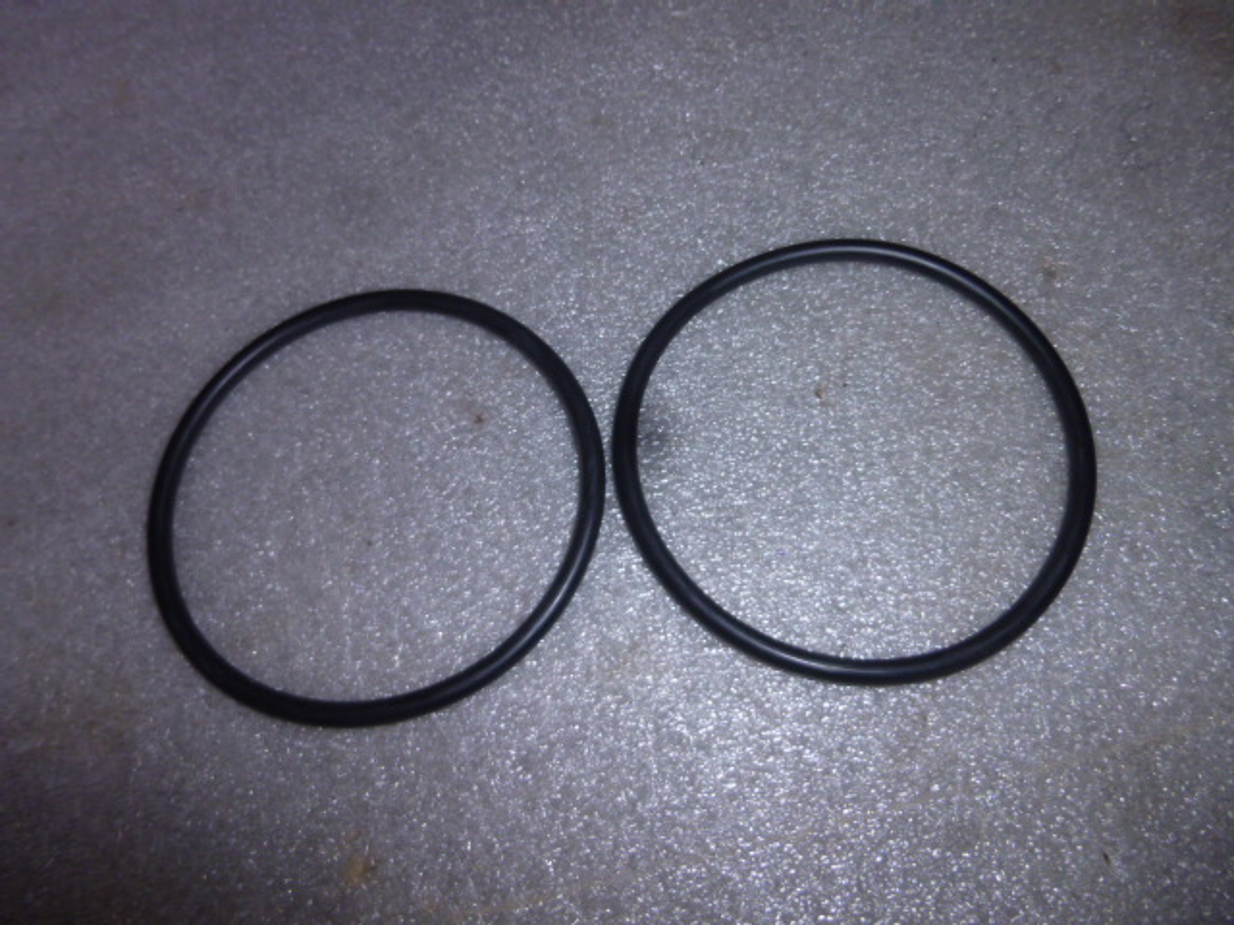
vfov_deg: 54.9
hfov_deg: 69.4
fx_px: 891
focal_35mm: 25
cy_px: 462
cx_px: 617
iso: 100
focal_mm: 4.5
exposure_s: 1/60
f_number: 3.1
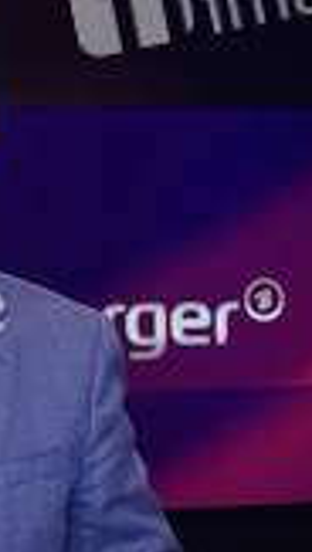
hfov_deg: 13.1
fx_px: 1320
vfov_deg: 23.1
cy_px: 484
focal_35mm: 90
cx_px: -71
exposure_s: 1/160
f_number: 5.6
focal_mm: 35
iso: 2000
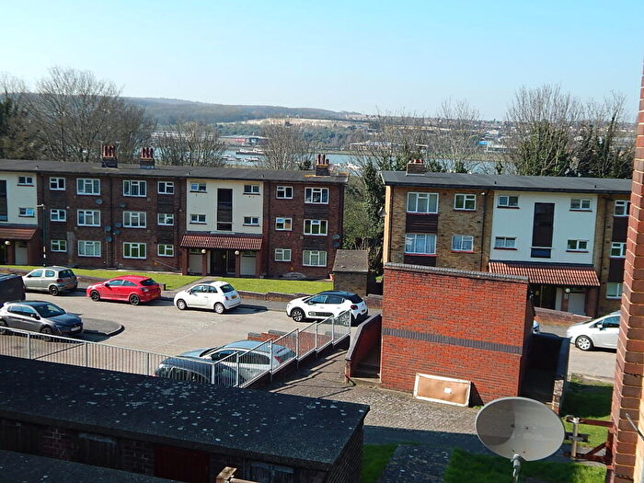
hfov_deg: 49.0
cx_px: 322
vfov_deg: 37.7
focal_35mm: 38
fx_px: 707
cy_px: 242
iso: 125
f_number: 3.4
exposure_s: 1/800
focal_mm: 6.8
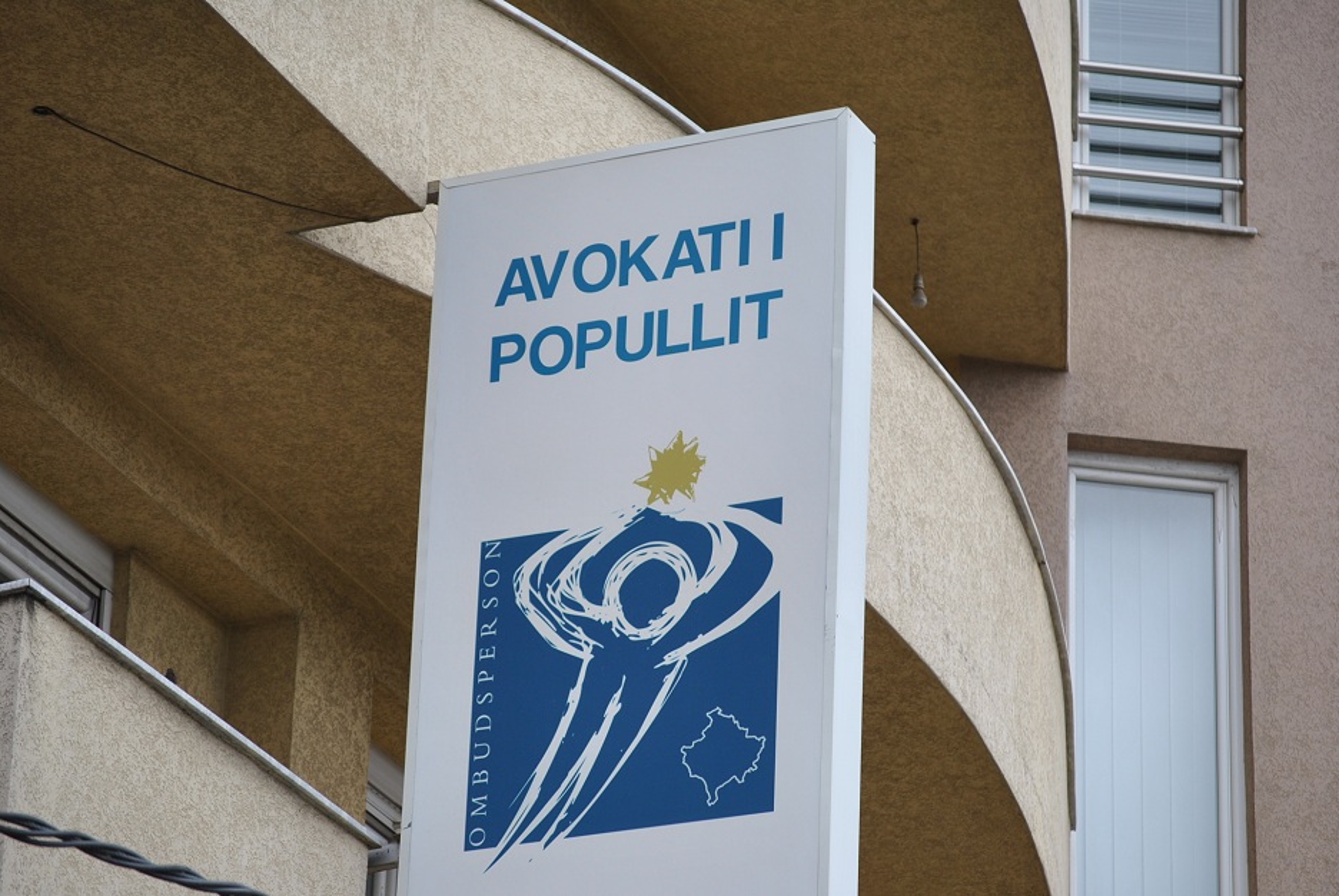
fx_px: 6813
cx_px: 670
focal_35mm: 183
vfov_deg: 7.5
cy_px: 448
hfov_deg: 11.2
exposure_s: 1/500
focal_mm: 122
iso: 180
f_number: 5.6
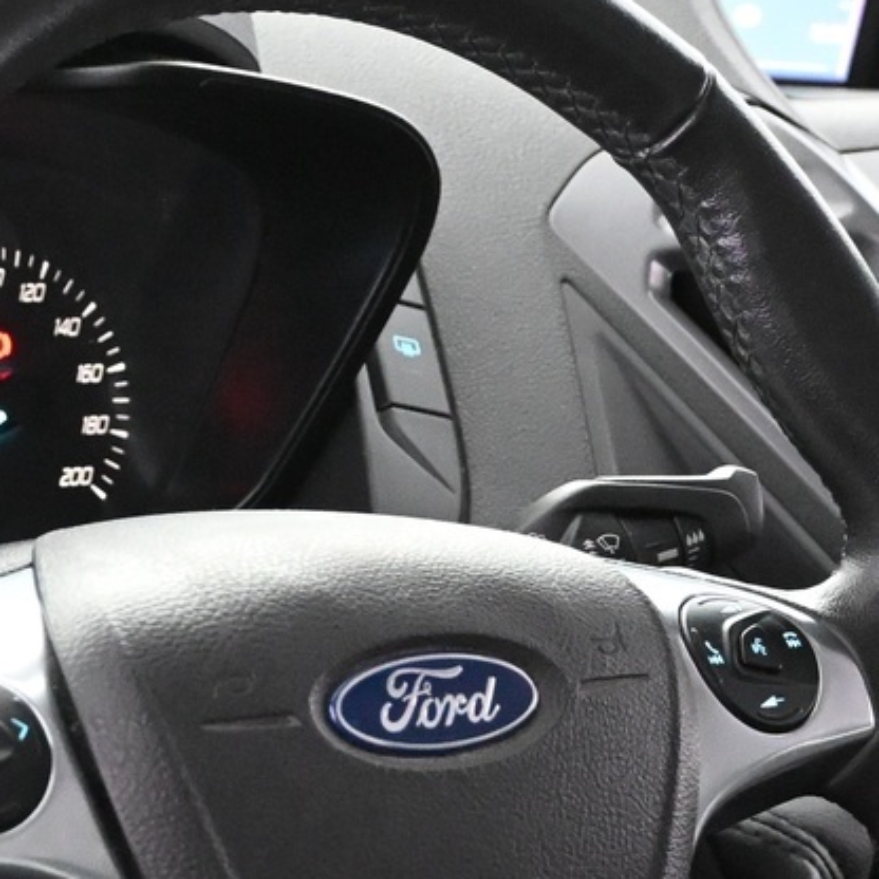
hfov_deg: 13.5
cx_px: 328
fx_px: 3706
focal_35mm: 129
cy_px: 644
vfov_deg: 13.5
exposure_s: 1/40
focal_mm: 26
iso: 6400
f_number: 4.5
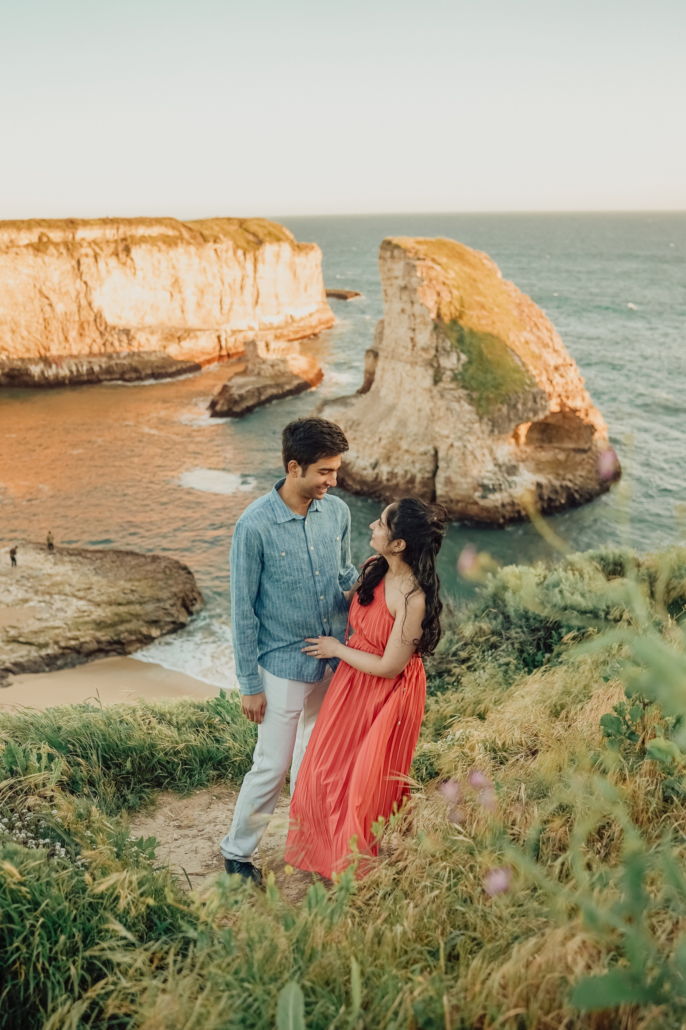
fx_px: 1000
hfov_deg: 37.9
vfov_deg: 54.4
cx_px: 343
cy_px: 515
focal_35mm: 35
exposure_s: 1/320
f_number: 2.2
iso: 100
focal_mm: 35
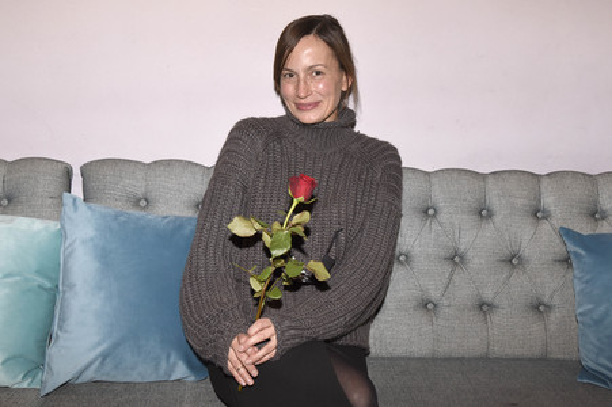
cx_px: 306
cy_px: 204
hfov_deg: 44.5
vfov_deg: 30.5
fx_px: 747
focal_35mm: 44
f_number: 6.3
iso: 1000
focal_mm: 44
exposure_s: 1/100
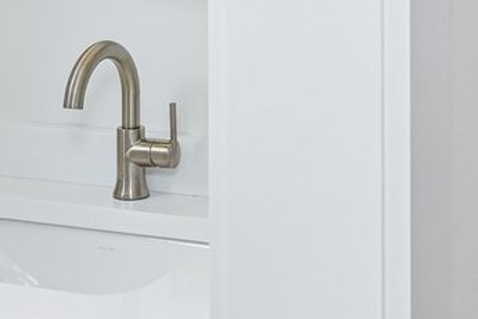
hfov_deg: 21.1
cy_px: -96
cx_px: 334
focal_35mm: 96
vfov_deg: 13.7
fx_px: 1276
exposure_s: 1/40
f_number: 8
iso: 400
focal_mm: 18.4
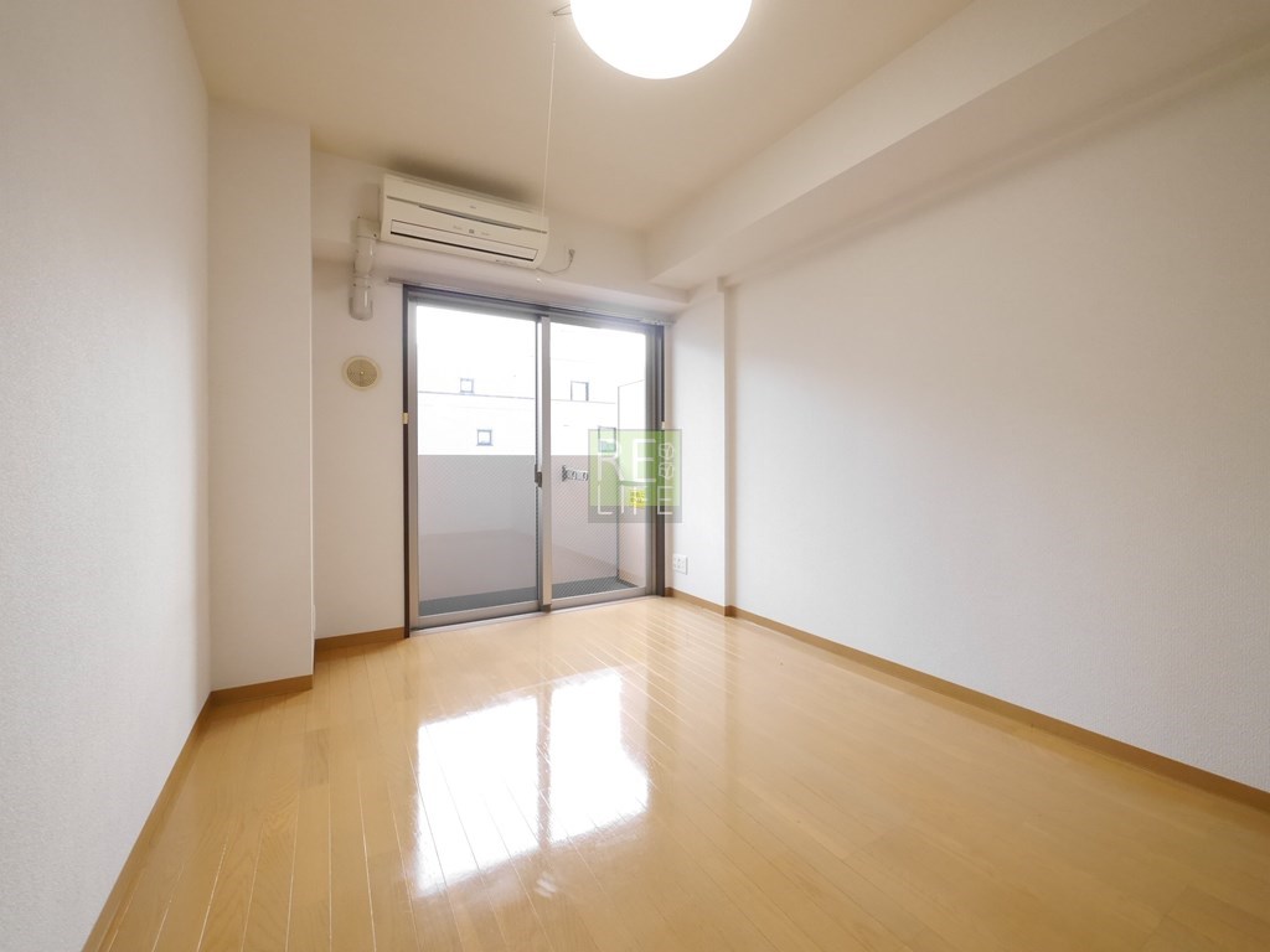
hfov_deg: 102.1
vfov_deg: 85.7
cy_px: 476
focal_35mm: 14
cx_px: 635
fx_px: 514
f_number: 4
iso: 1250
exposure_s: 1/125
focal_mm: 7
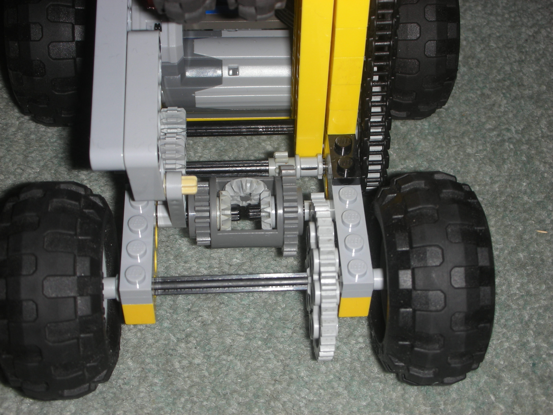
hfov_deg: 31.7
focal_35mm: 61
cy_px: 208
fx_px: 974
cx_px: 276
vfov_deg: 24.0
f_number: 11.3
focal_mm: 10.1
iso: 50
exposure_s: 1/120
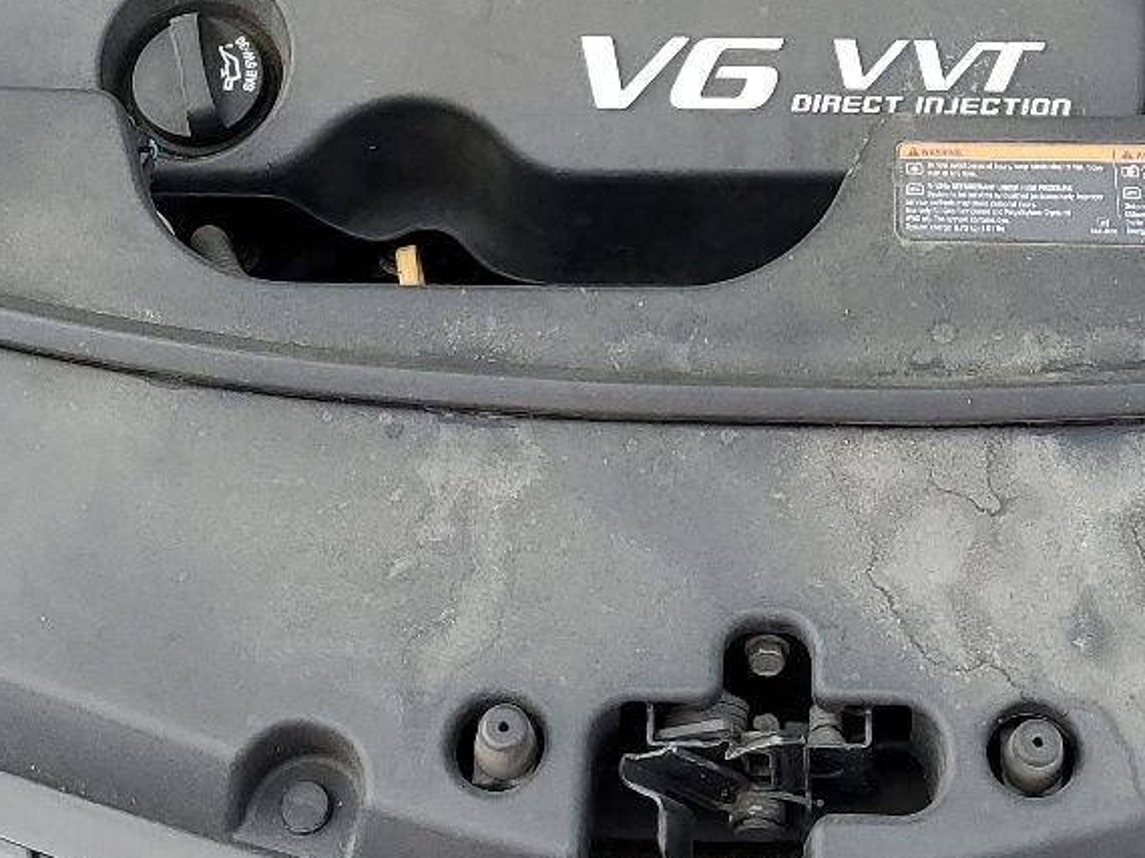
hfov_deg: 26.4
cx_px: 828
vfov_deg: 19.3
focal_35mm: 73
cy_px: -76
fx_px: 2414
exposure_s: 1/625
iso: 50
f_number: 1.5
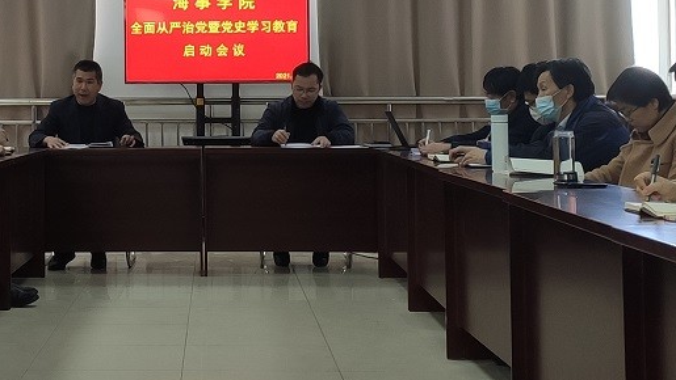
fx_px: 1578
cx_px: 144
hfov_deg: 23.8
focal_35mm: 88
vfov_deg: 13.6
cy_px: 43
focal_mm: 4.77
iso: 245
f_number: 1.75
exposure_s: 1/50
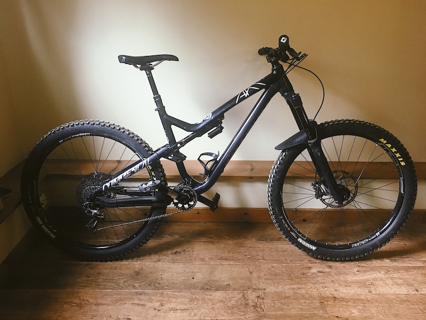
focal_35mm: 29
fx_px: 357
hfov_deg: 61.7
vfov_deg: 48.2
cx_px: 213
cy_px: 160
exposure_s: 1/15
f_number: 2.2
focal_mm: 4.15
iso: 200
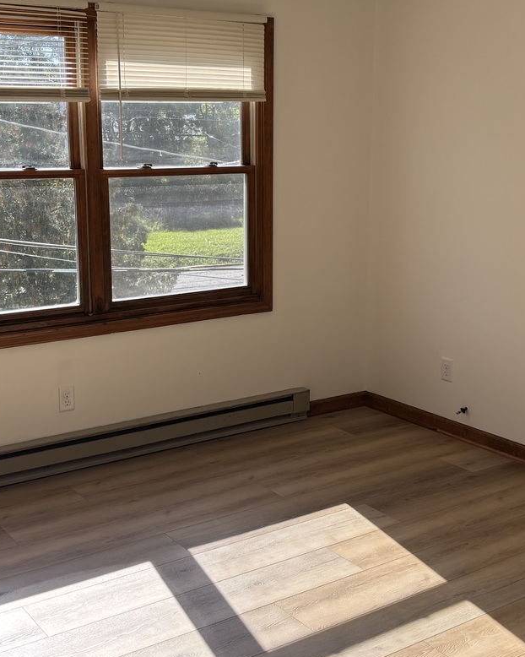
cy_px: 292
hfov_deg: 32.1
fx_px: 913
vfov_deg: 39.5
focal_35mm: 47
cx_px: 244
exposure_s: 1/477
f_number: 1.6
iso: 50
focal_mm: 5.96
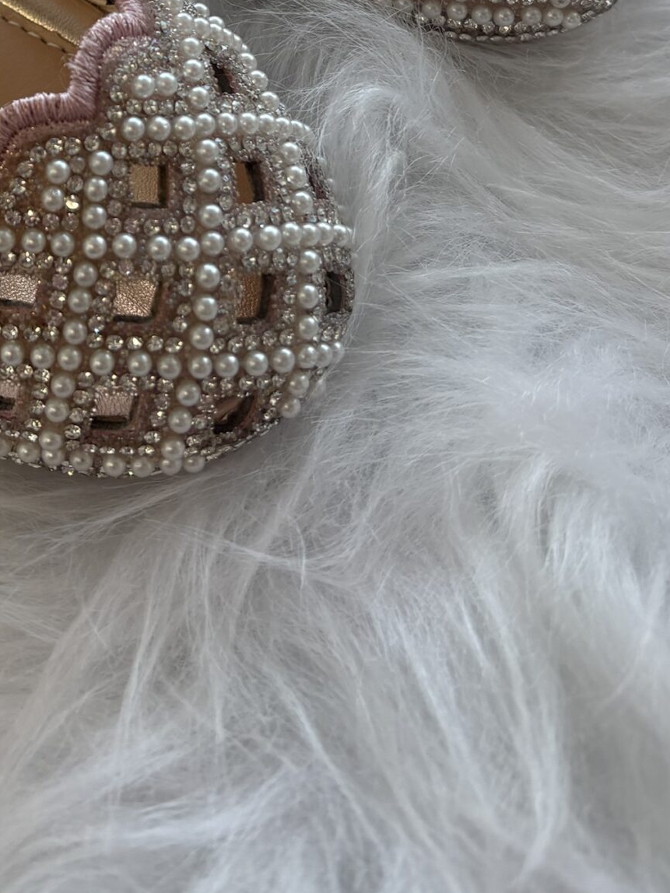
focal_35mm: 58
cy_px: -81
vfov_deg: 30.0
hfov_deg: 24.5
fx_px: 1497
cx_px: 61
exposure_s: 1/121
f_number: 1.6
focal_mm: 5.96
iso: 40
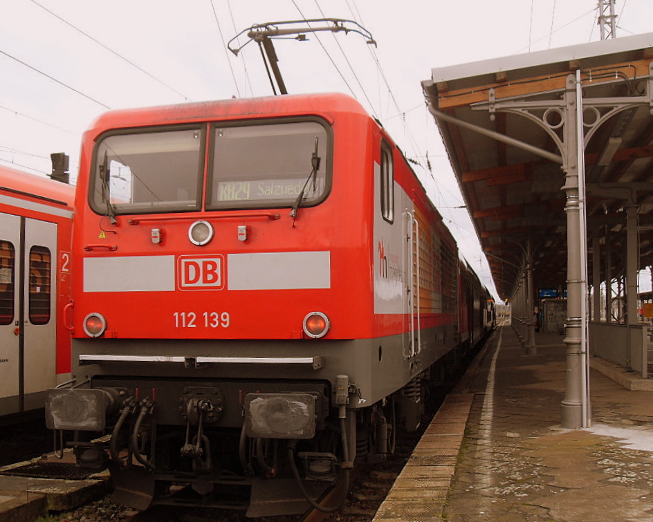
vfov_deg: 41.1
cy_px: 260
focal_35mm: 36
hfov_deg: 50.3
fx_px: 696
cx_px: 330
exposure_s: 1/125
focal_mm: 6.3
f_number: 2.8
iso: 80
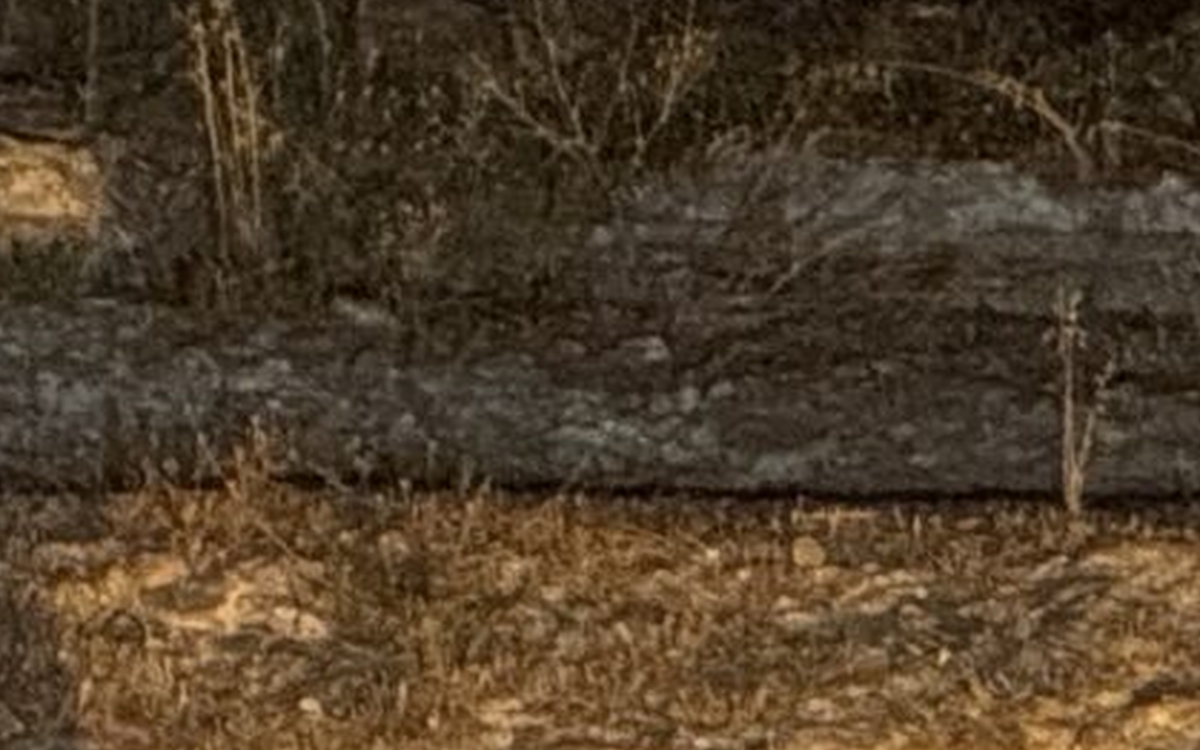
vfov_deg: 1.7
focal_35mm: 778
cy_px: 1812
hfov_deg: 2.7
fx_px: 25447
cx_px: 3357
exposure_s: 1/33
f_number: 2.8
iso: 500
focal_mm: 15.66
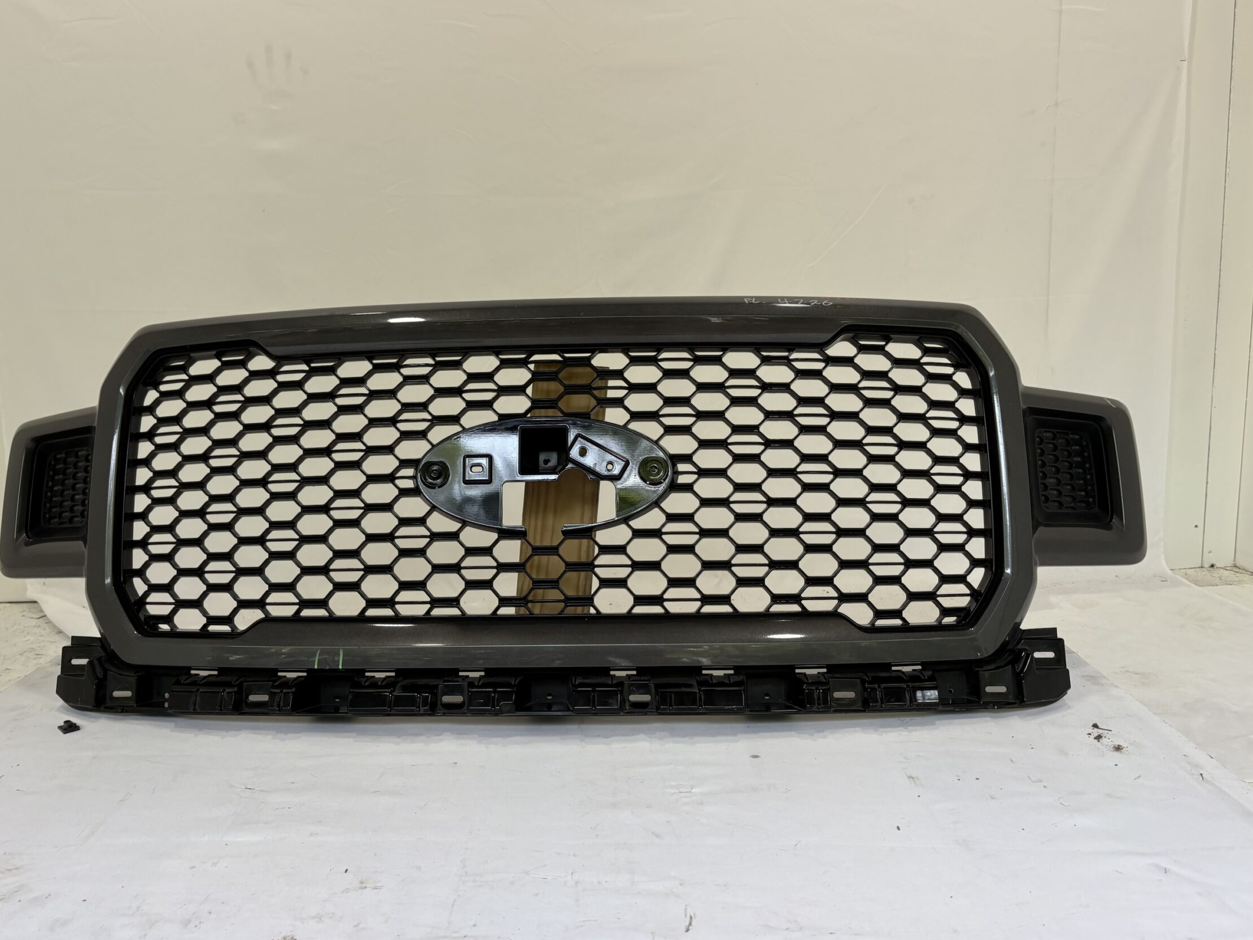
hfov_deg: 59.8
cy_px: 469
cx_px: 551
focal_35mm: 30
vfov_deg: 46.8
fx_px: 1086
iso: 50
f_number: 1.6
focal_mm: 5.96
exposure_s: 1/122
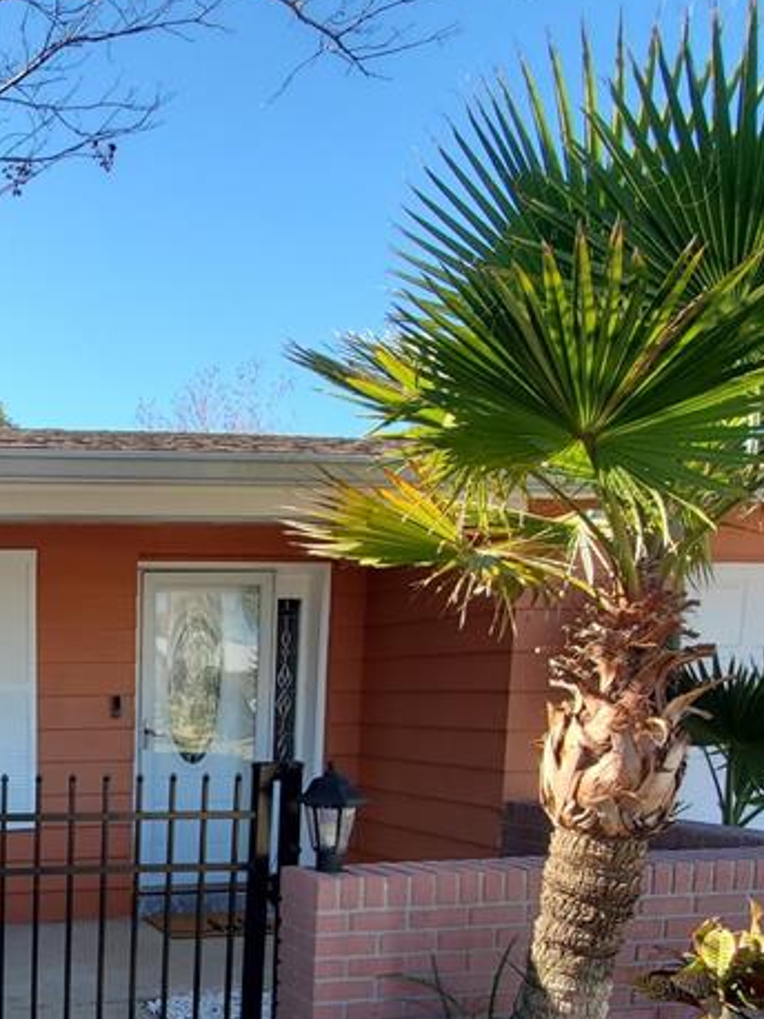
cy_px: 788
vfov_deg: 57.9
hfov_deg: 39.4
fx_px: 854
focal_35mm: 29
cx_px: -78
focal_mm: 1.8
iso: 50
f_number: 2.2
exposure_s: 1/390
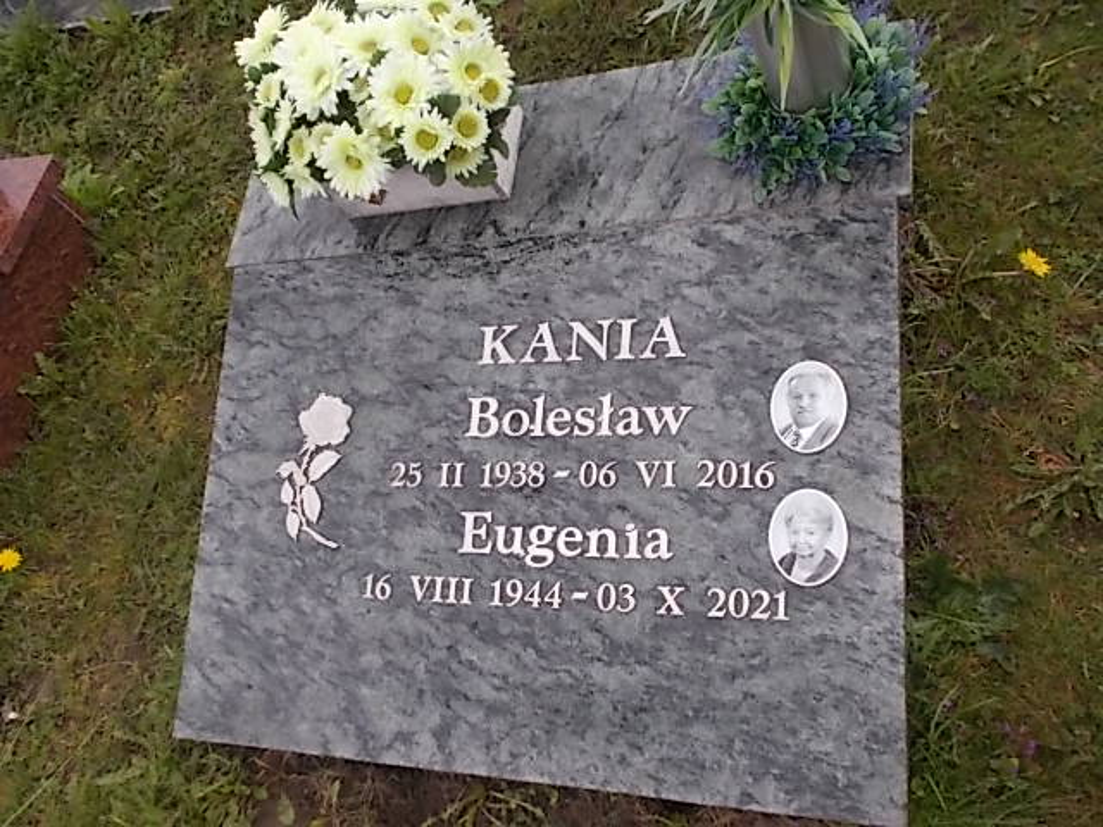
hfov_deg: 54.0
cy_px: 414
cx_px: 552
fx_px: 1083
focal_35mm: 34
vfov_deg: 41.8
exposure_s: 1/250
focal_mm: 6
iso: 80
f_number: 3.6
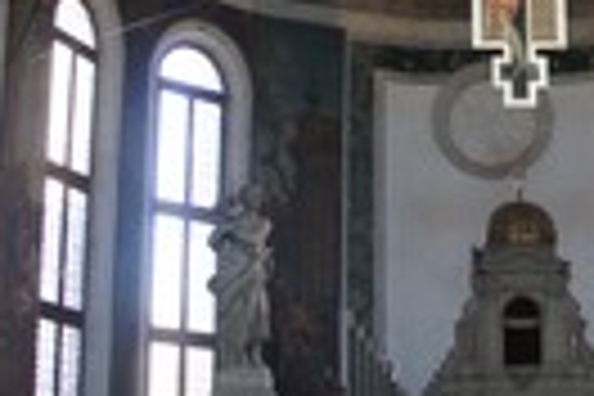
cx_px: 554
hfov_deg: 21.1
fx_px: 1551
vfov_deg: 14.5
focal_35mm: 94
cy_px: 176
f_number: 3.5
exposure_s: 1/30
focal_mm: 18
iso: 500
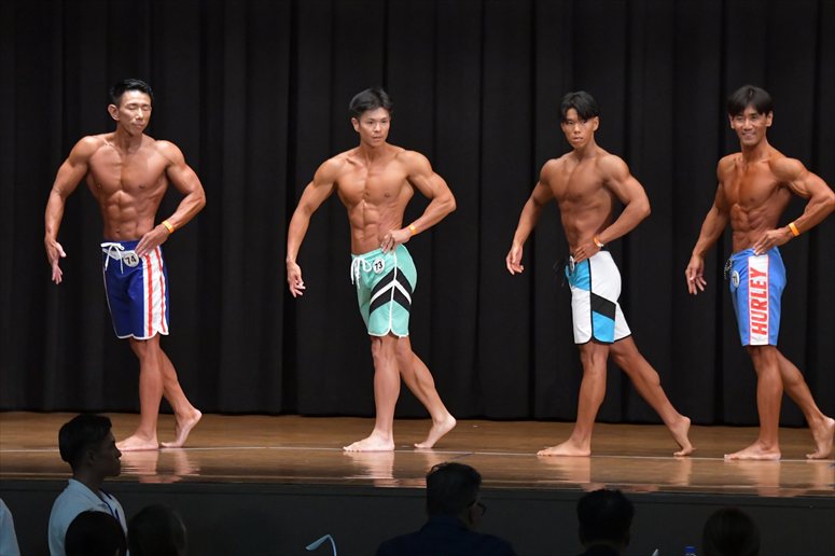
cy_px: 278
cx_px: 418
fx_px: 4243
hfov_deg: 11.2
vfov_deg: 7.5
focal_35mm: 183
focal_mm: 122
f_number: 5.6
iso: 6400
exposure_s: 1/400
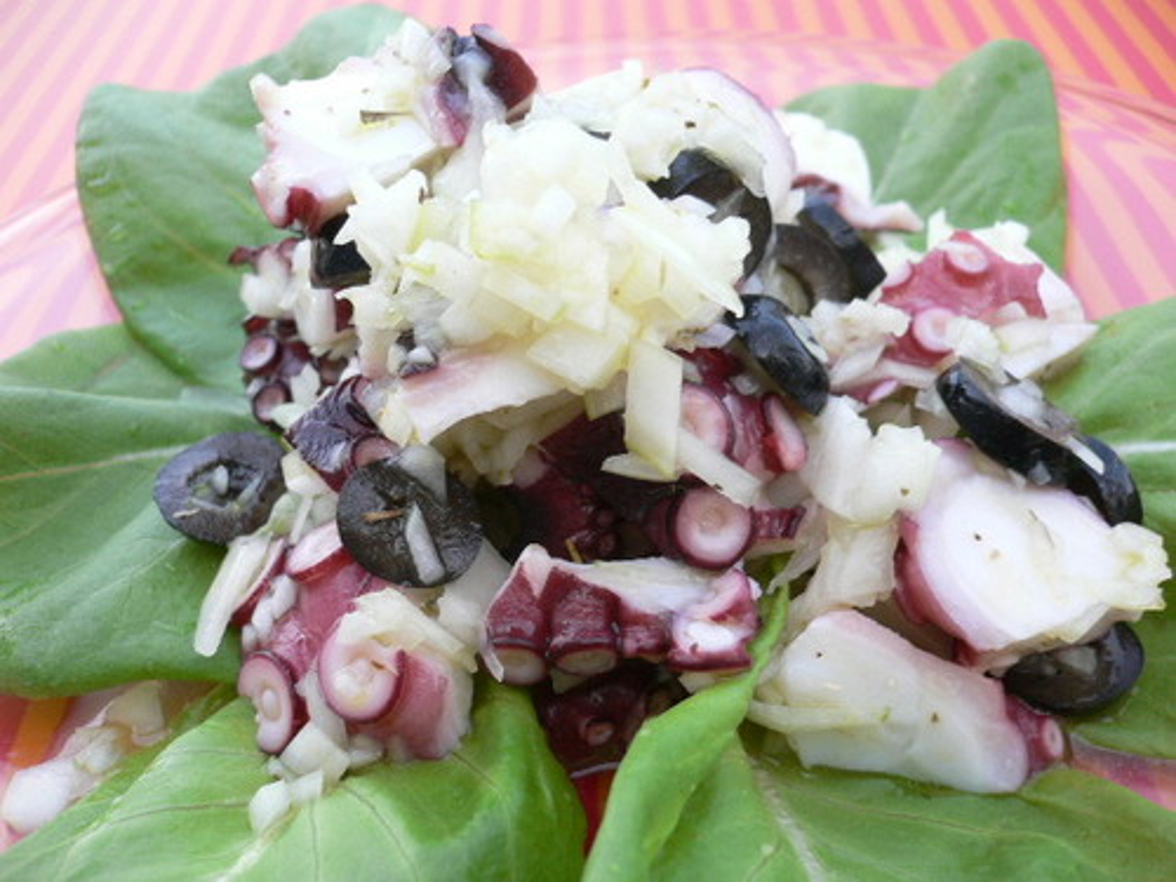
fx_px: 1189
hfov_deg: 52.6
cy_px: 441
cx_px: 588
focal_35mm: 35
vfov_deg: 40.7
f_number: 2.8
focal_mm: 5.8
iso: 100
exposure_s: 1/30
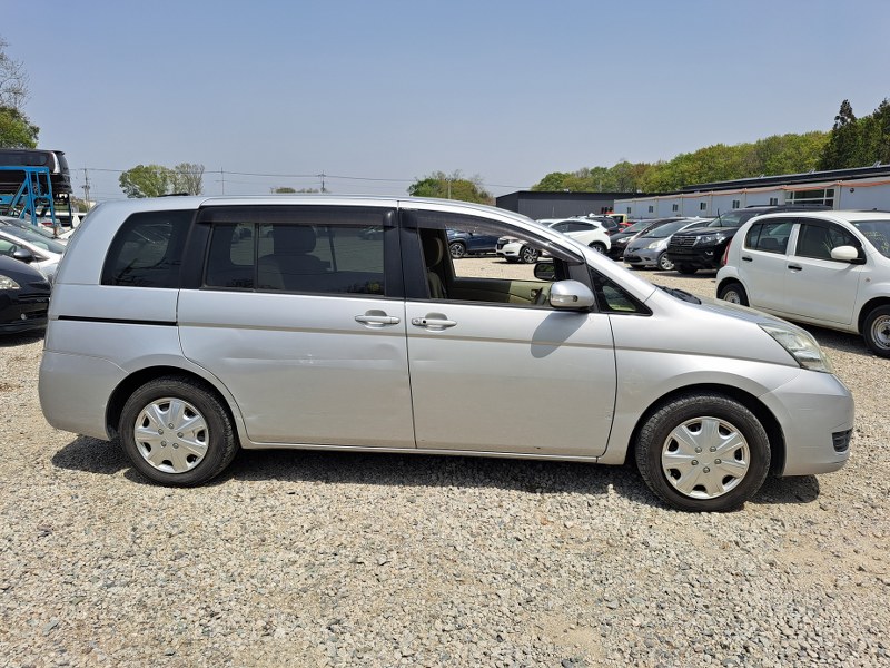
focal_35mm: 24
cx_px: 445
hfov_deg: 71.6
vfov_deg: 56.8
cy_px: 334
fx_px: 617
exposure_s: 1/1536
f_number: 1.8
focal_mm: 5.23
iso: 50
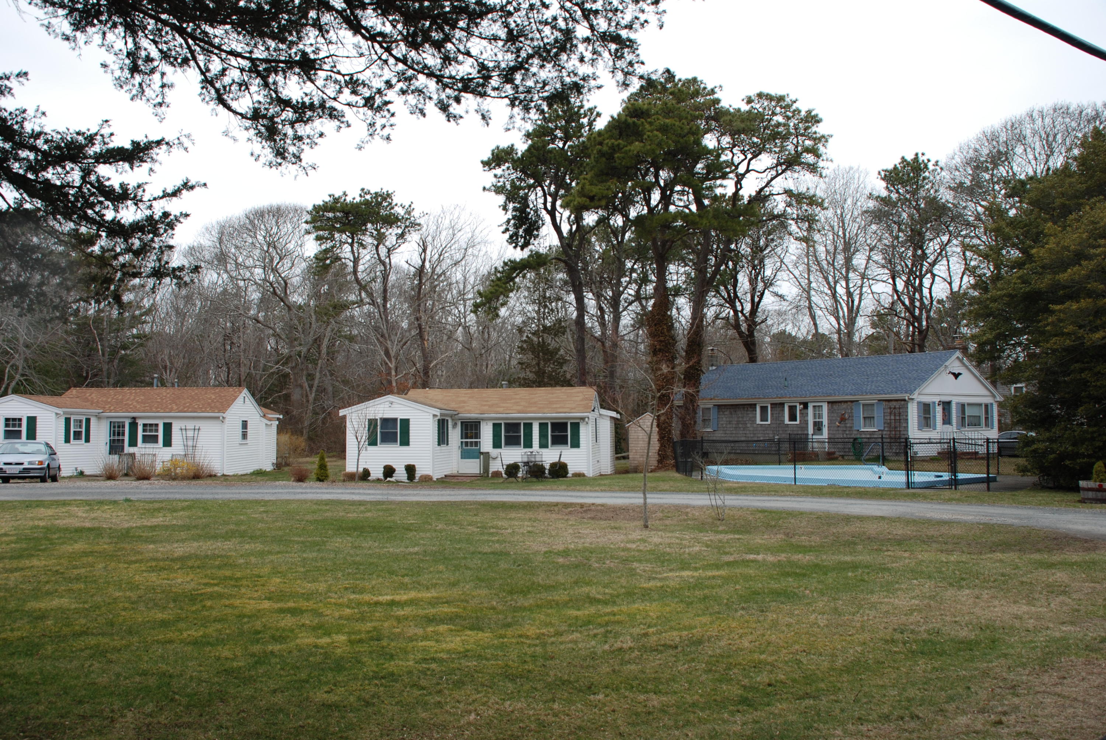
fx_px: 923
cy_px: 370
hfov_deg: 61.9
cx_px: 553
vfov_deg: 43.7
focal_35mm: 30
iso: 110
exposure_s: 1/125
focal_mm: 20
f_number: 5.6
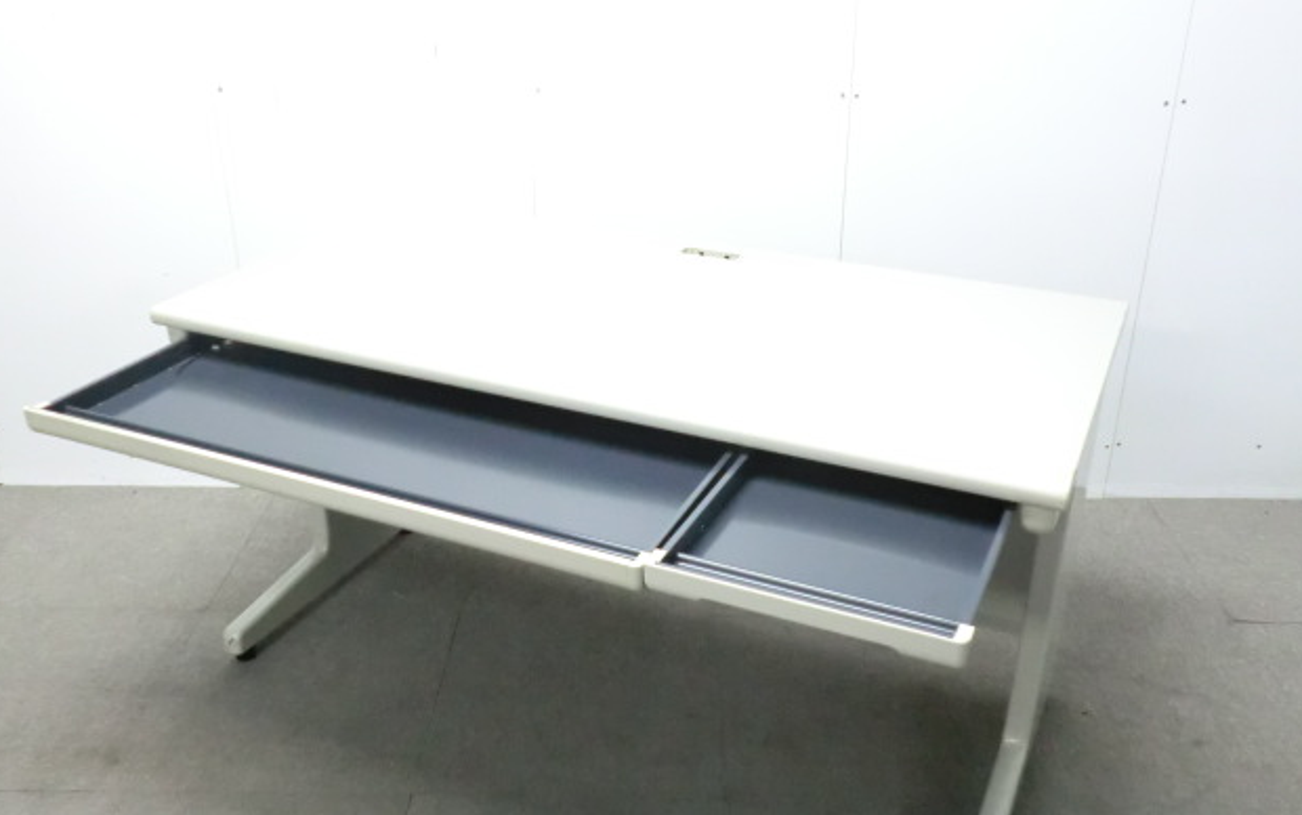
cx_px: 643
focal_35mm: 35
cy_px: 416
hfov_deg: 55.3
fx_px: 1242
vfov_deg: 36.3
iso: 800
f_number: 3.5
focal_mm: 5.8
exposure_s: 1/30
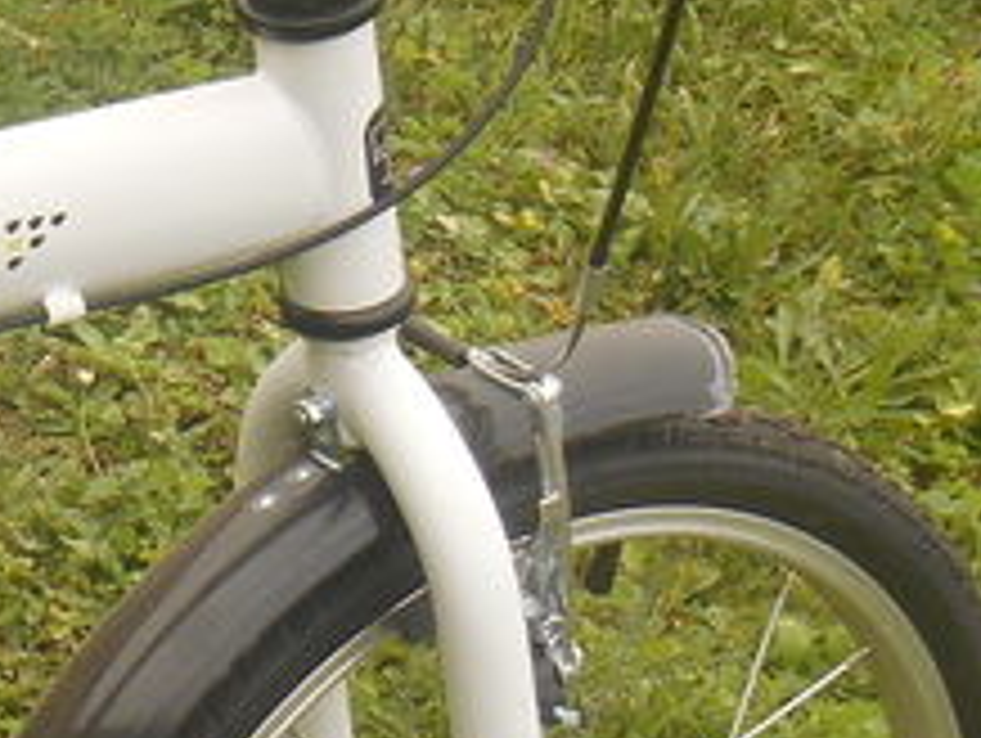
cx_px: -1012
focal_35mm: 188
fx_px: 5334
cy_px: 225
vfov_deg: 7.9
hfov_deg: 9.7
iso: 80
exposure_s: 1/125
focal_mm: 7.2
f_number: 3.9
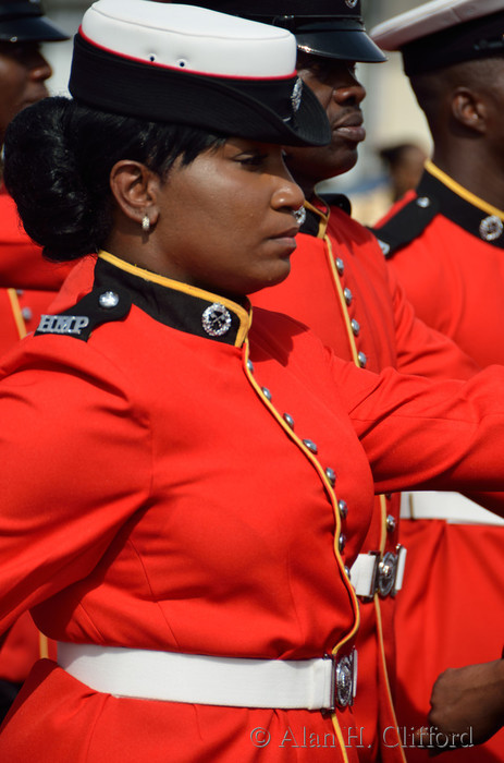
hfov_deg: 4.6
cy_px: 382
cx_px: 252
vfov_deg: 6.9
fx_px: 6334
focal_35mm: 300
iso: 100
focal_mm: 200
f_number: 5.6
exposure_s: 1/640
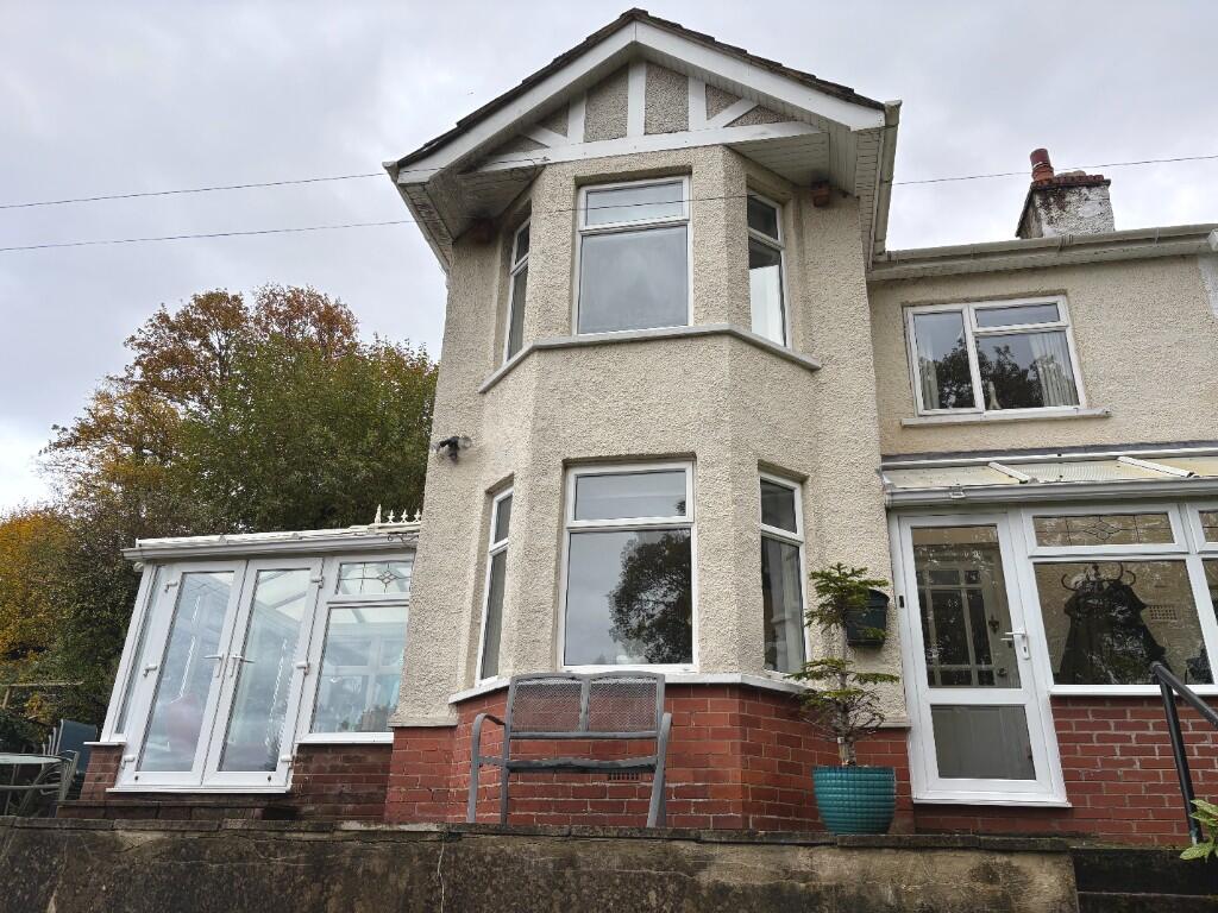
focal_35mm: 26
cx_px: 609
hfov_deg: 67.3
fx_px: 915
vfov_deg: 53.1
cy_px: 456
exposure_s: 1/654
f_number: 1.6
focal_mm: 5.96
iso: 50
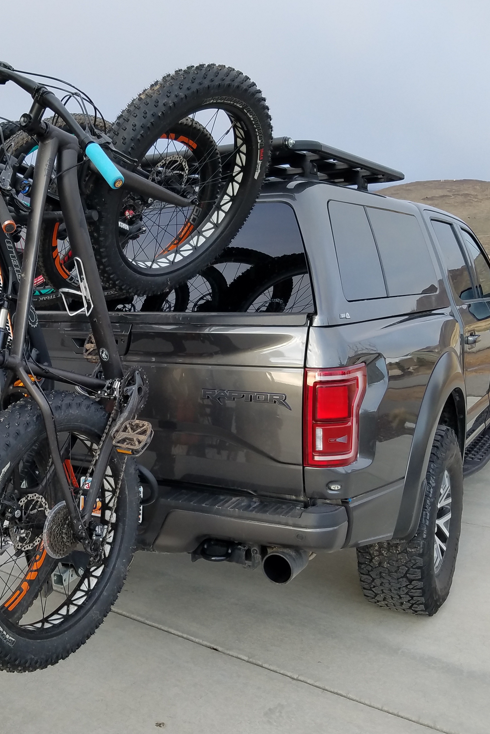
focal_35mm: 37
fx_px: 755
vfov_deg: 51.9
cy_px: 371
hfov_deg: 35.1
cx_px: 117
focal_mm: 4.2
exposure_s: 1/229
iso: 50
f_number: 1.7
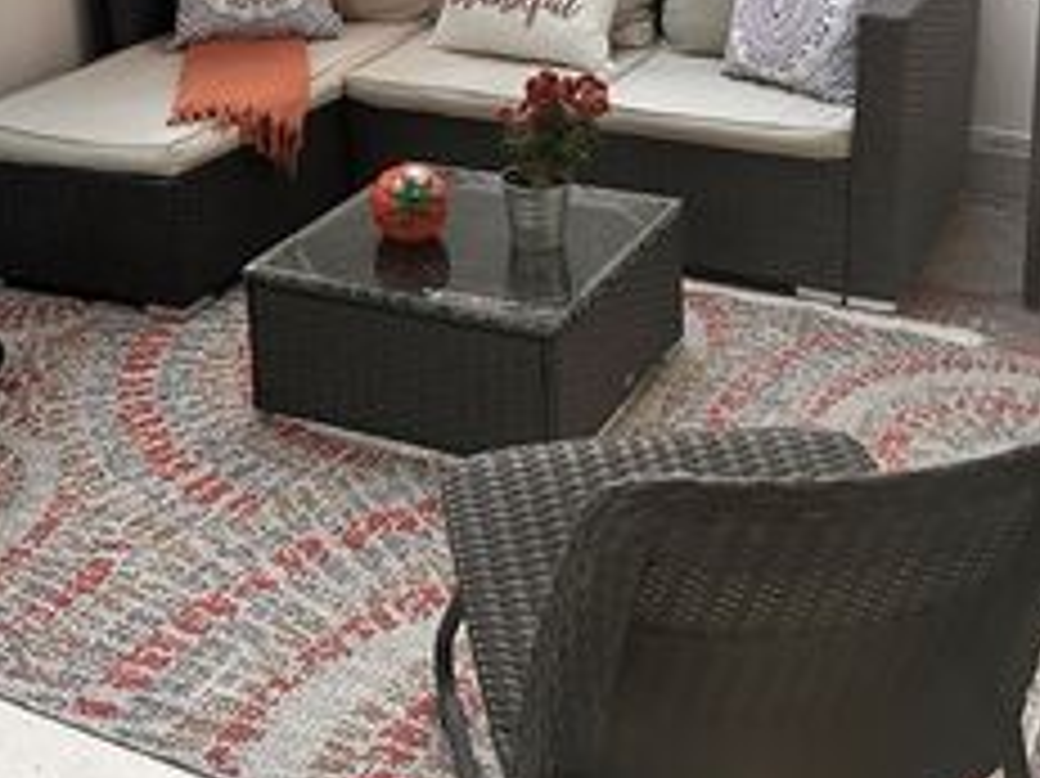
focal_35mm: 52
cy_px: 97
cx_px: 464
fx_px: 1561
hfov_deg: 36.8
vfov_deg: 27.1
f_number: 1.78
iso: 400
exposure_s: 1/60
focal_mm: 6.86
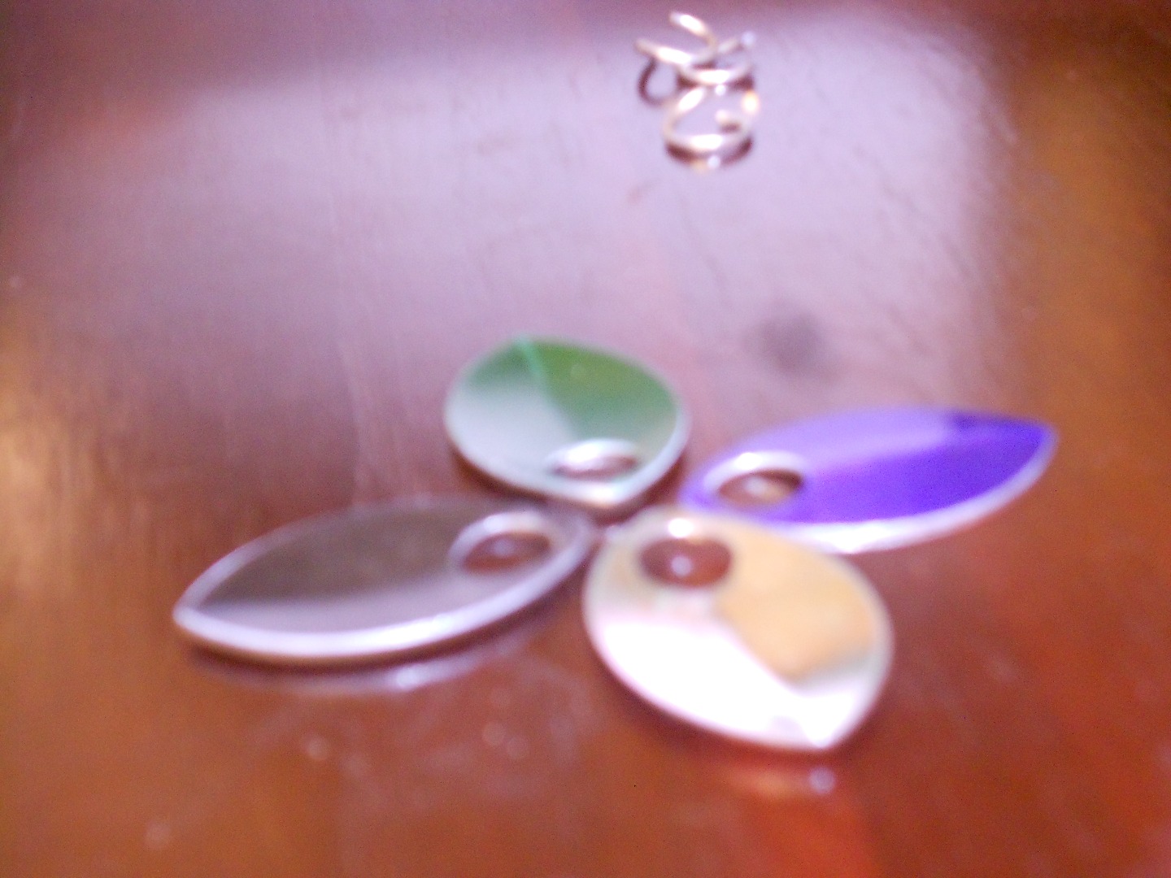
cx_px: 586
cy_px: 439
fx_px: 2233
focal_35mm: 66
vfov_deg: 22.3
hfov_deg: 29.4
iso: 400
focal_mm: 11.6
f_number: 5.3
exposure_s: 1/5
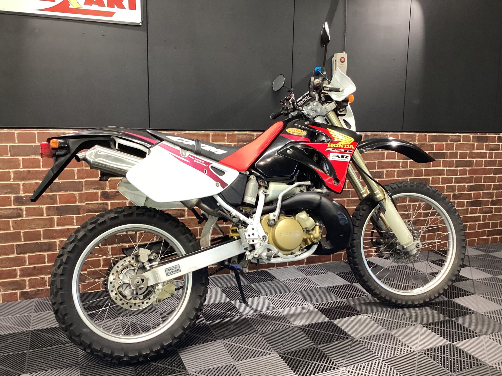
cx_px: 251
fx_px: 450
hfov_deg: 58.4
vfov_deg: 45.4
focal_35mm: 31
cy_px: 188
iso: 250
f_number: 2.4
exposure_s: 1/40
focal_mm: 3.3
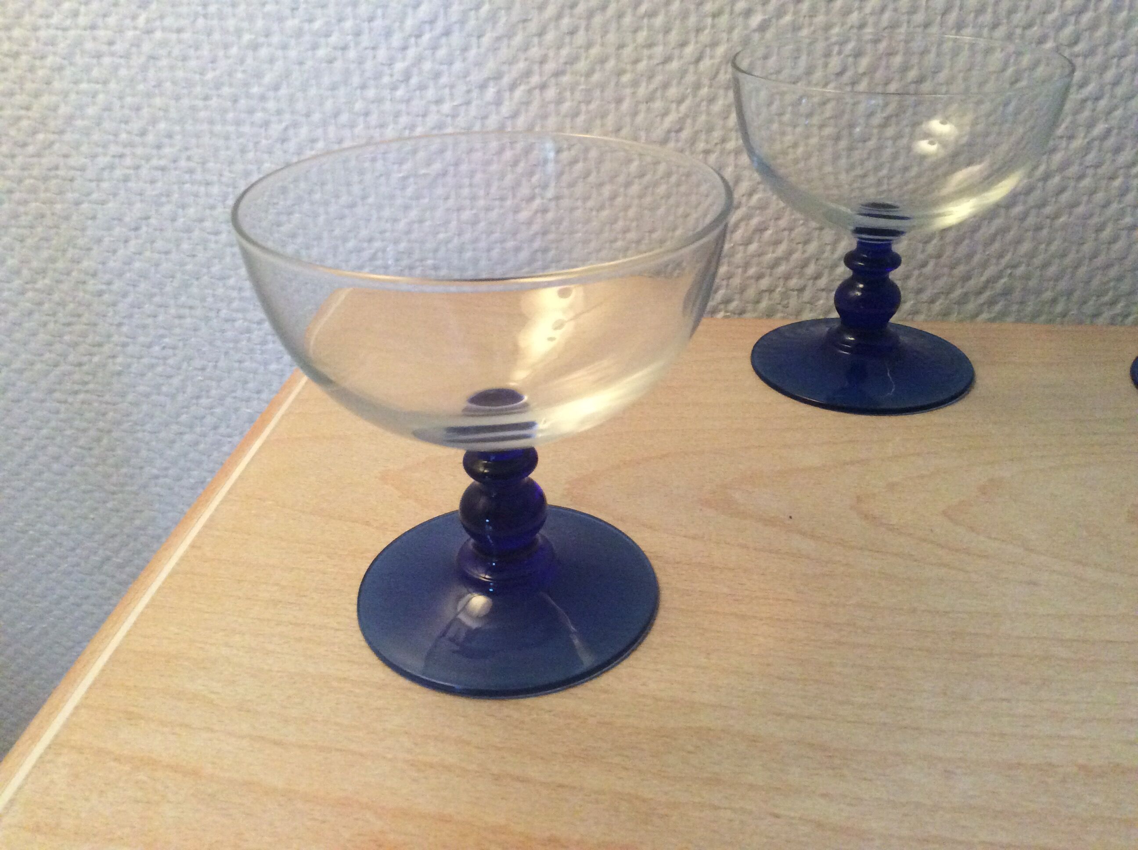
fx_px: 1050
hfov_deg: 56.9
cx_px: 569
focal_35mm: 32
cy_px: 425
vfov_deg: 44.1
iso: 320
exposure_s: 1/17
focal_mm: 3.3
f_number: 2.4
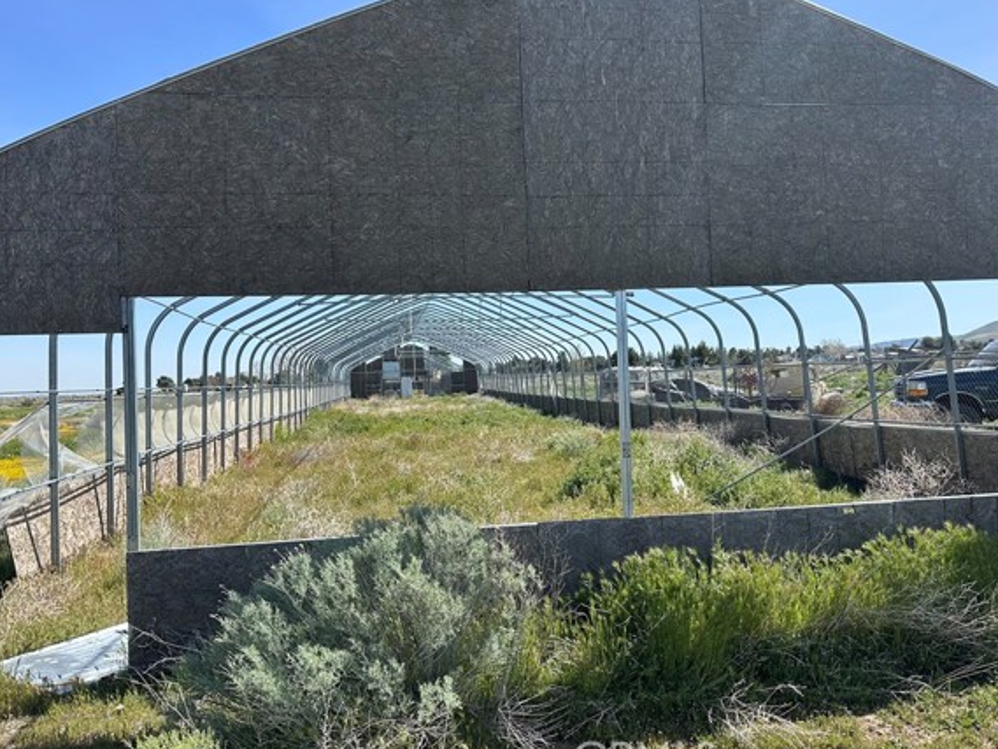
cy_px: 361
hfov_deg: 65.3
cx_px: 517
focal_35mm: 27
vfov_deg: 51.4
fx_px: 779
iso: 80
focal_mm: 6.86
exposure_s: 1/3356
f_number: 1.78
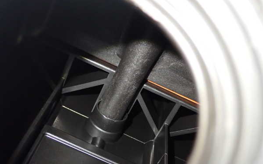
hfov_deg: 40.3
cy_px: 87
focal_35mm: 50
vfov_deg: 25.8
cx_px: 132
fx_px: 358
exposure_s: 1/13
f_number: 3.1
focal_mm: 8.4
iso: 1000
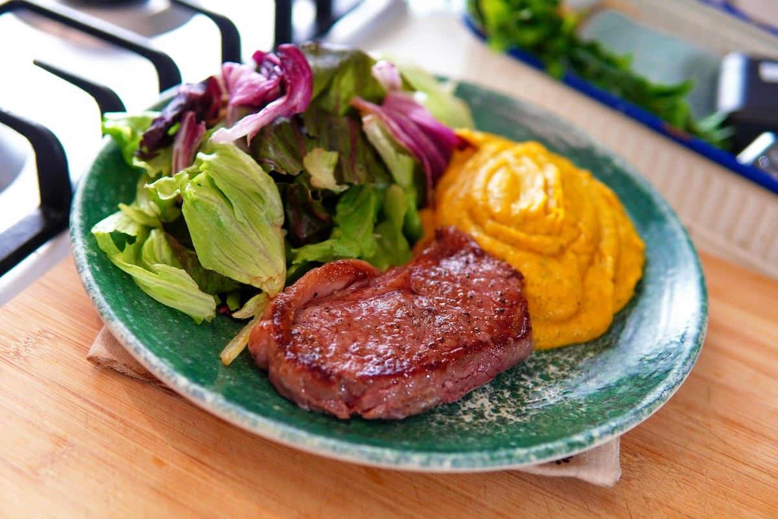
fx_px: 972
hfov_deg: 43.6
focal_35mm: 45
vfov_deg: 29.9
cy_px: 260
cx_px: 389
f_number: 2
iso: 250
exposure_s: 1/250
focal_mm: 30
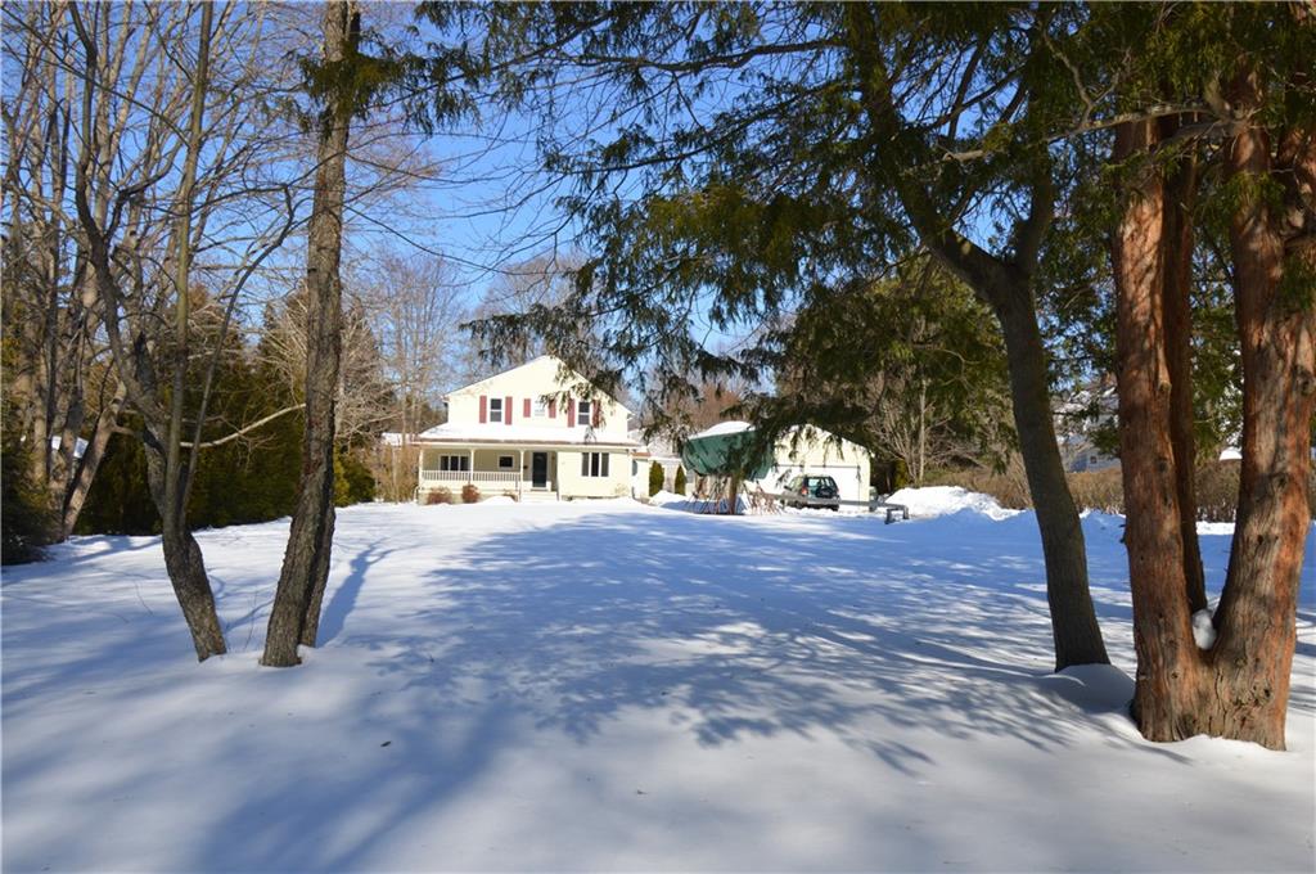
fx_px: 1095
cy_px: 437
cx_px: 658
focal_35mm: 30
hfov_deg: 62.0
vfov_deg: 43.5
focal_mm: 20
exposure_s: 1/250
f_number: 8
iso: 100
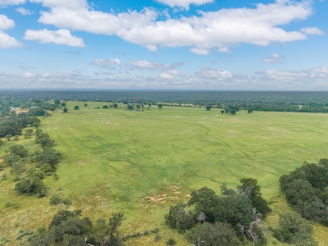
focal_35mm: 24
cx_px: 164
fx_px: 227
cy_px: 123
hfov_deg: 71.6
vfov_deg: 56.8
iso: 160
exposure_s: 1/4000
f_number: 1.8
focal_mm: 8.67
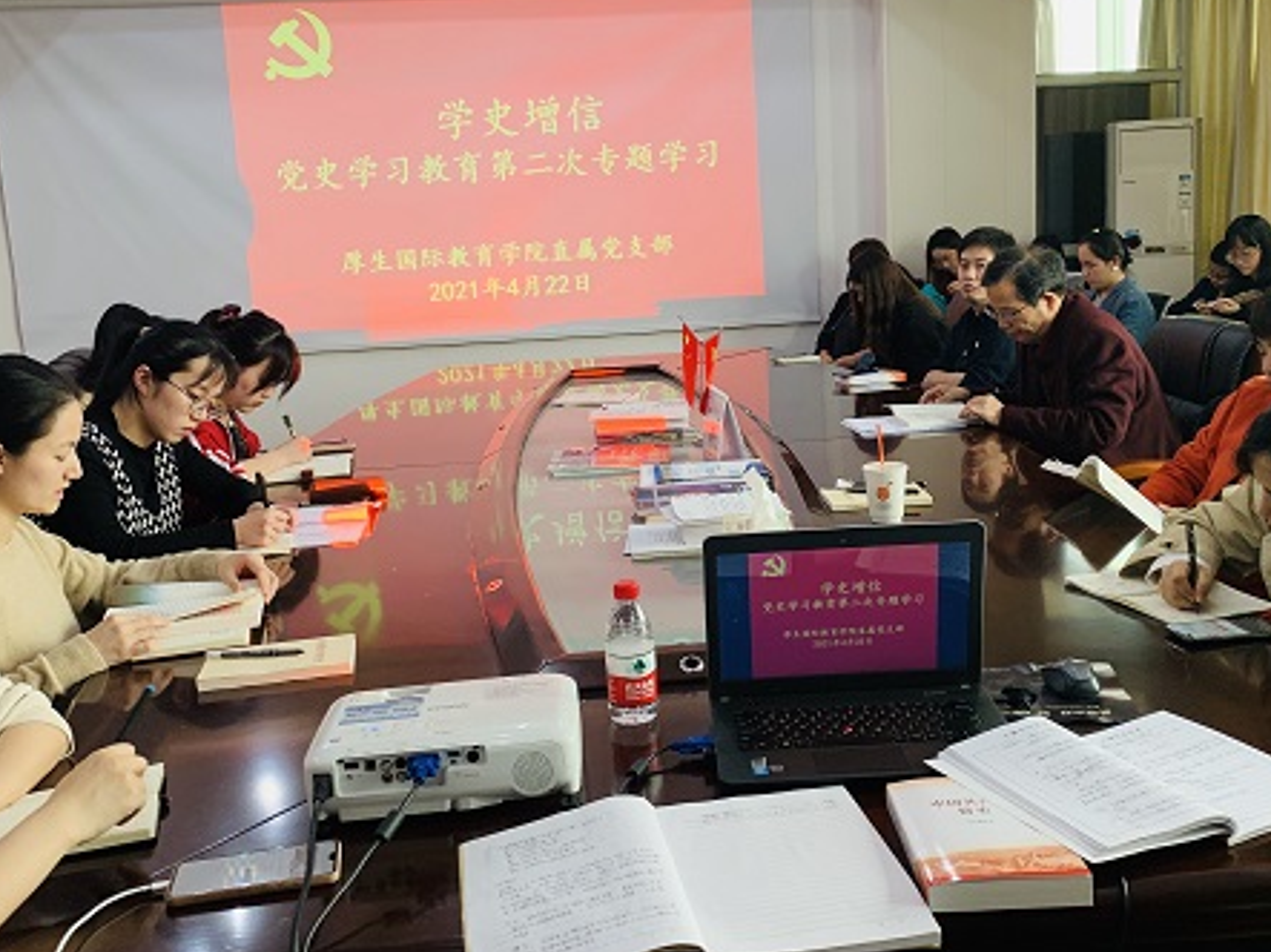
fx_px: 1321
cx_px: 684
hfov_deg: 51.3
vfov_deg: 39.6
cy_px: 433
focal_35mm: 36
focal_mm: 4.25
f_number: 1.8
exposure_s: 1/50
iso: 80
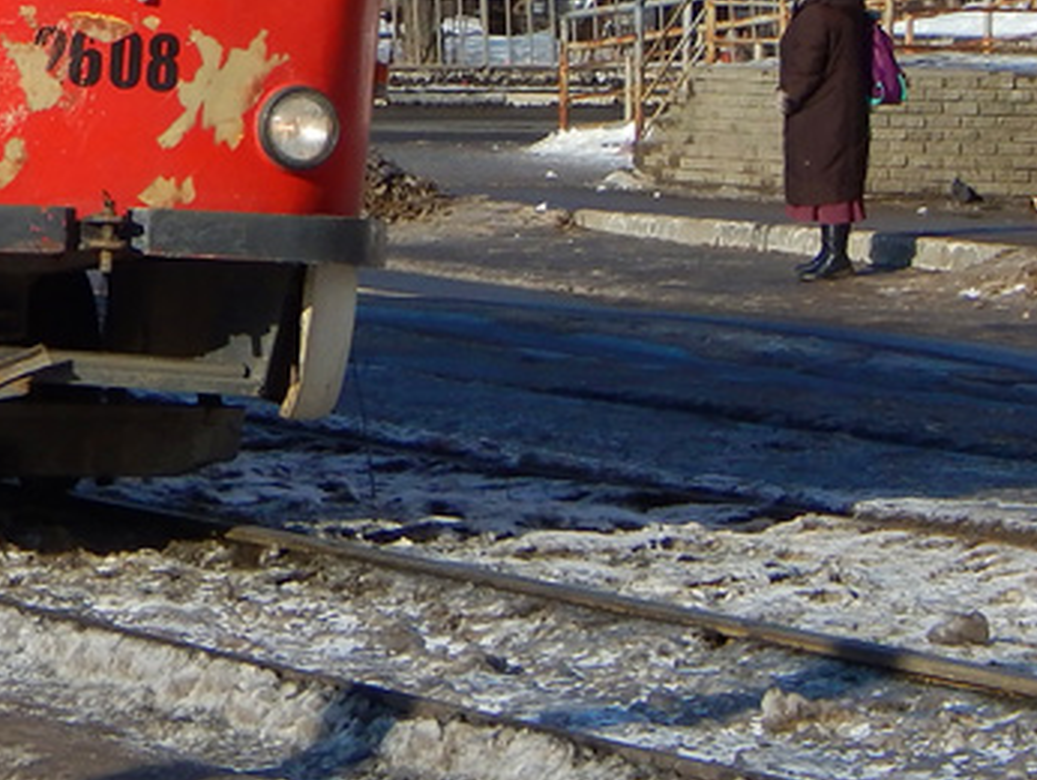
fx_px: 9623
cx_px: -247
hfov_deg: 6.1
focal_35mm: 321
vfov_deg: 4.6
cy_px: -387
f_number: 4.5
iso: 125
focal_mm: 18.7
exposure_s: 1/1000
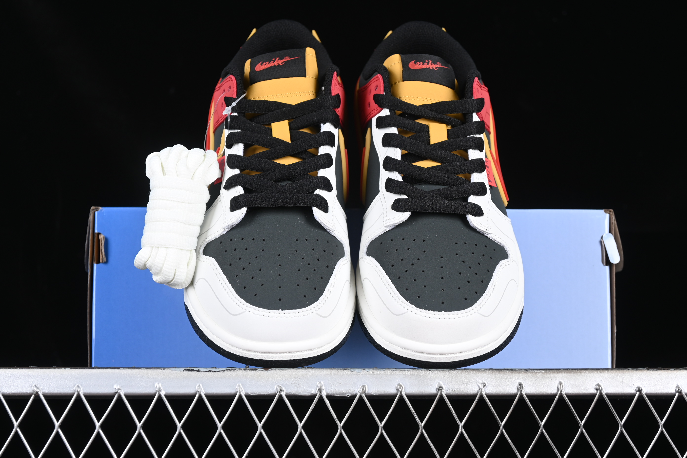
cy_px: 229
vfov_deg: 18.2
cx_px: 344
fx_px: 1431
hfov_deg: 27.0
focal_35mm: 75
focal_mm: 50
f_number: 6.3
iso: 160
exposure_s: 1/60
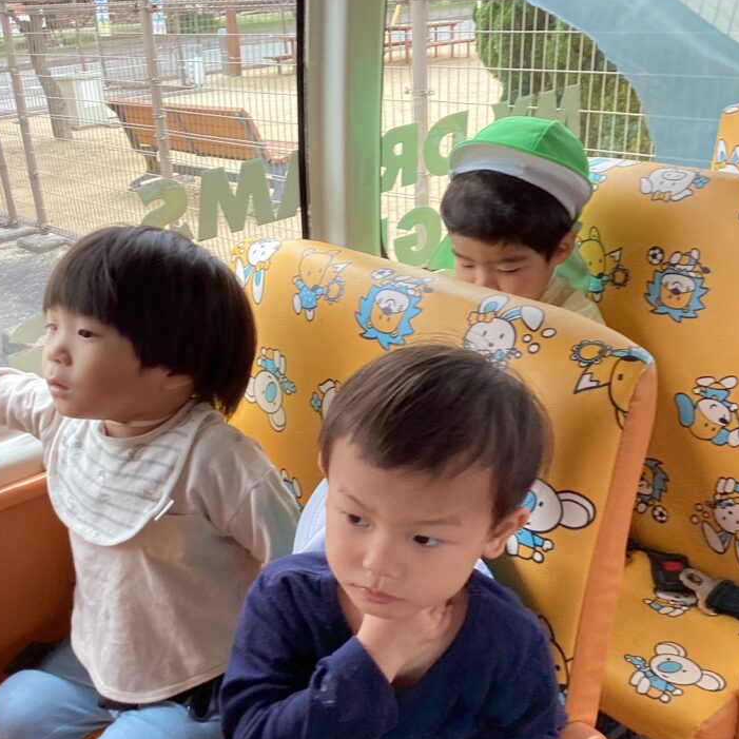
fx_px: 966
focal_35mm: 40
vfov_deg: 41.8
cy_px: 411
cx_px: 363
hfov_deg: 41.9
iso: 40
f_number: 2.4
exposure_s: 1/120
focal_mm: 3.3
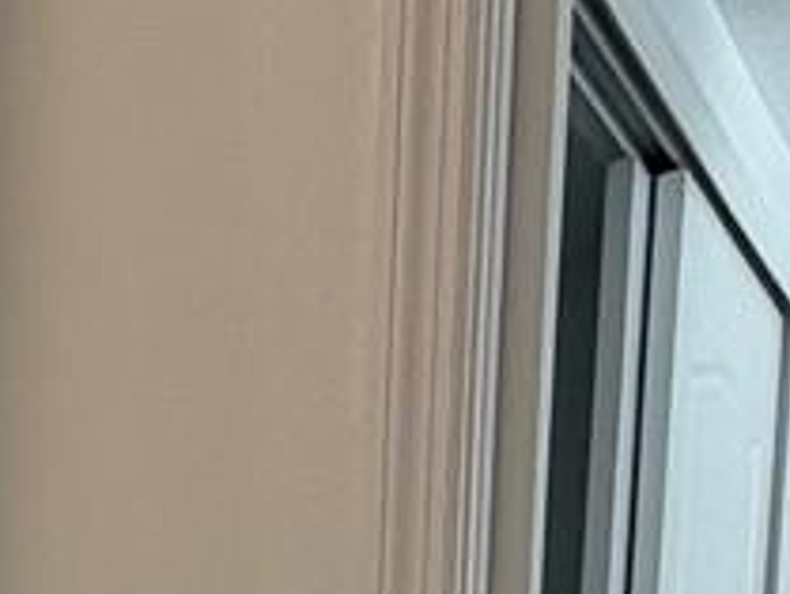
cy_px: 1529
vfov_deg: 11.1
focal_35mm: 107
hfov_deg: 14.5
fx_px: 2443
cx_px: -896
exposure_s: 1/120
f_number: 2.2
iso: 50
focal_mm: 2.22
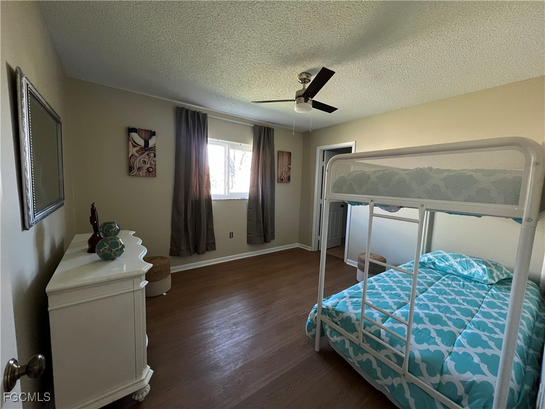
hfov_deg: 106.2
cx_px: 272
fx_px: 205
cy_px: 204
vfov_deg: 89.9
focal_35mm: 13
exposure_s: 1/60
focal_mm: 1.57
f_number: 1.8
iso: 250
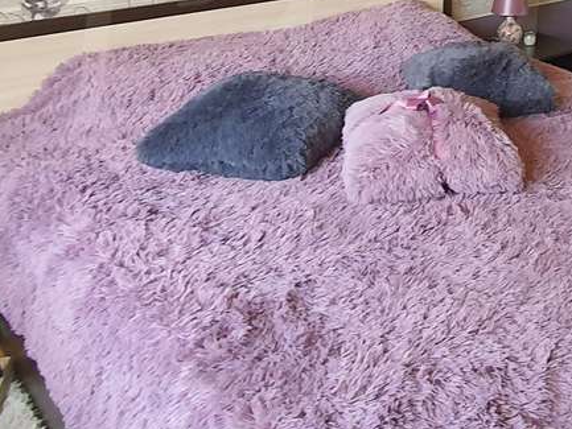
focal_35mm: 45
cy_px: -90
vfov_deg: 28.0
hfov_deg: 36.1
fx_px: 744
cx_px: 621
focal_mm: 1.8
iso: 200
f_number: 2.2
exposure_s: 1/50
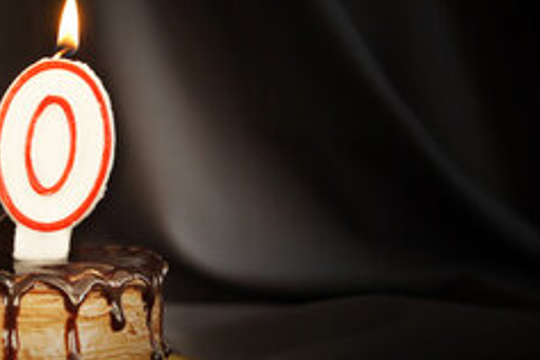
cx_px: 141
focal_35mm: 94
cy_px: 190
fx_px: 1408
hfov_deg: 21.5
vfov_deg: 14.6
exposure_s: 1/20
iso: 100
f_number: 3.5
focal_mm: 35
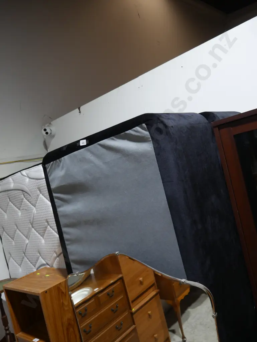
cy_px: 171
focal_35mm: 30
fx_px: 297
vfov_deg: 59.9
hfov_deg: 46.8
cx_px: 128
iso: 250
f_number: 3.6
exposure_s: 1/60
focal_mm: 15
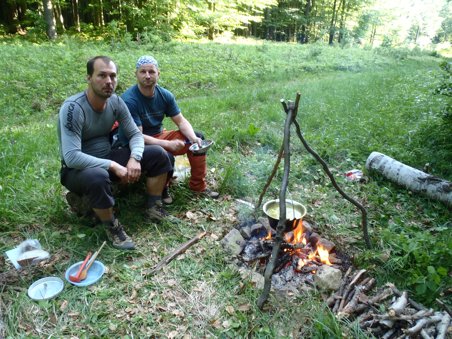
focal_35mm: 28
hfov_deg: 63.4
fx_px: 366
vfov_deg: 49.7
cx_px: 226
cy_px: 170
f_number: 3.9
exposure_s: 1/15
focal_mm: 5
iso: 100
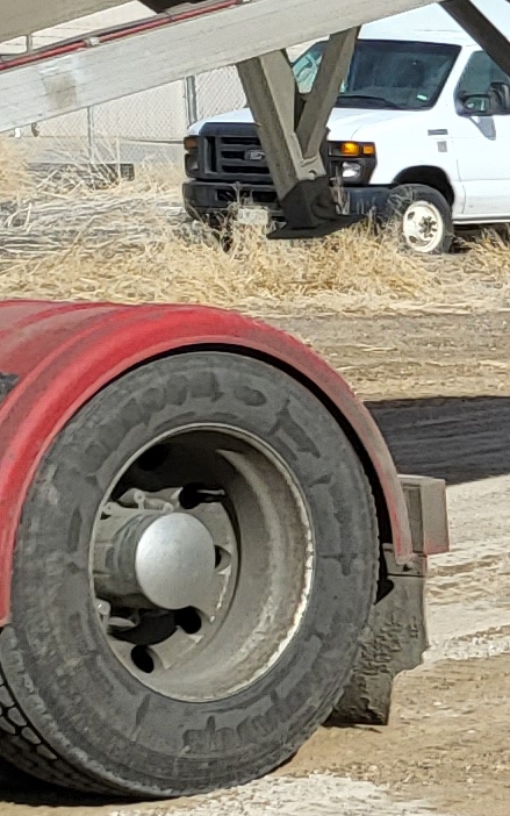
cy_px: 609
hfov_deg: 6.5
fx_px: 3490
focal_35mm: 157
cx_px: 2129
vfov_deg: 13.3
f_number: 1.8
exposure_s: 1/2937
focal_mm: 4.25
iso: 50
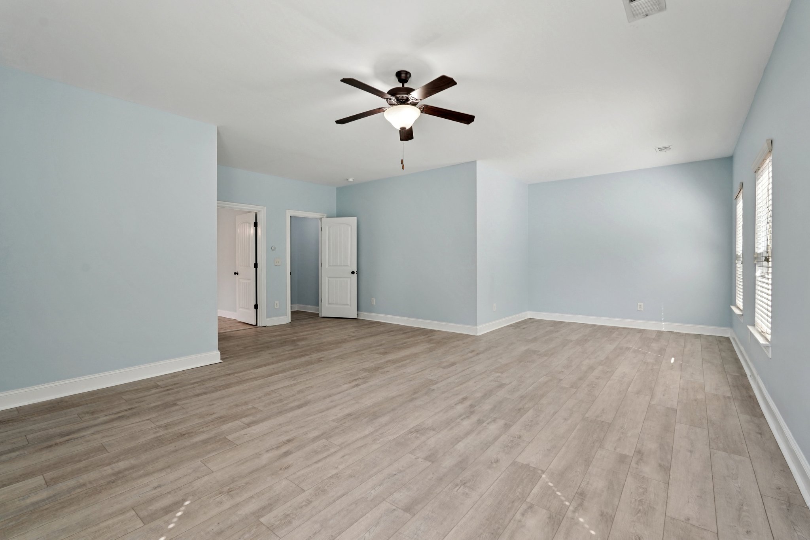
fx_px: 371
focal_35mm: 16
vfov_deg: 72.0
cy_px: 270
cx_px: 405
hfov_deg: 95.0
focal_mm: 16.5
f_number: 8
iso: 800
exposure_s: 1/60
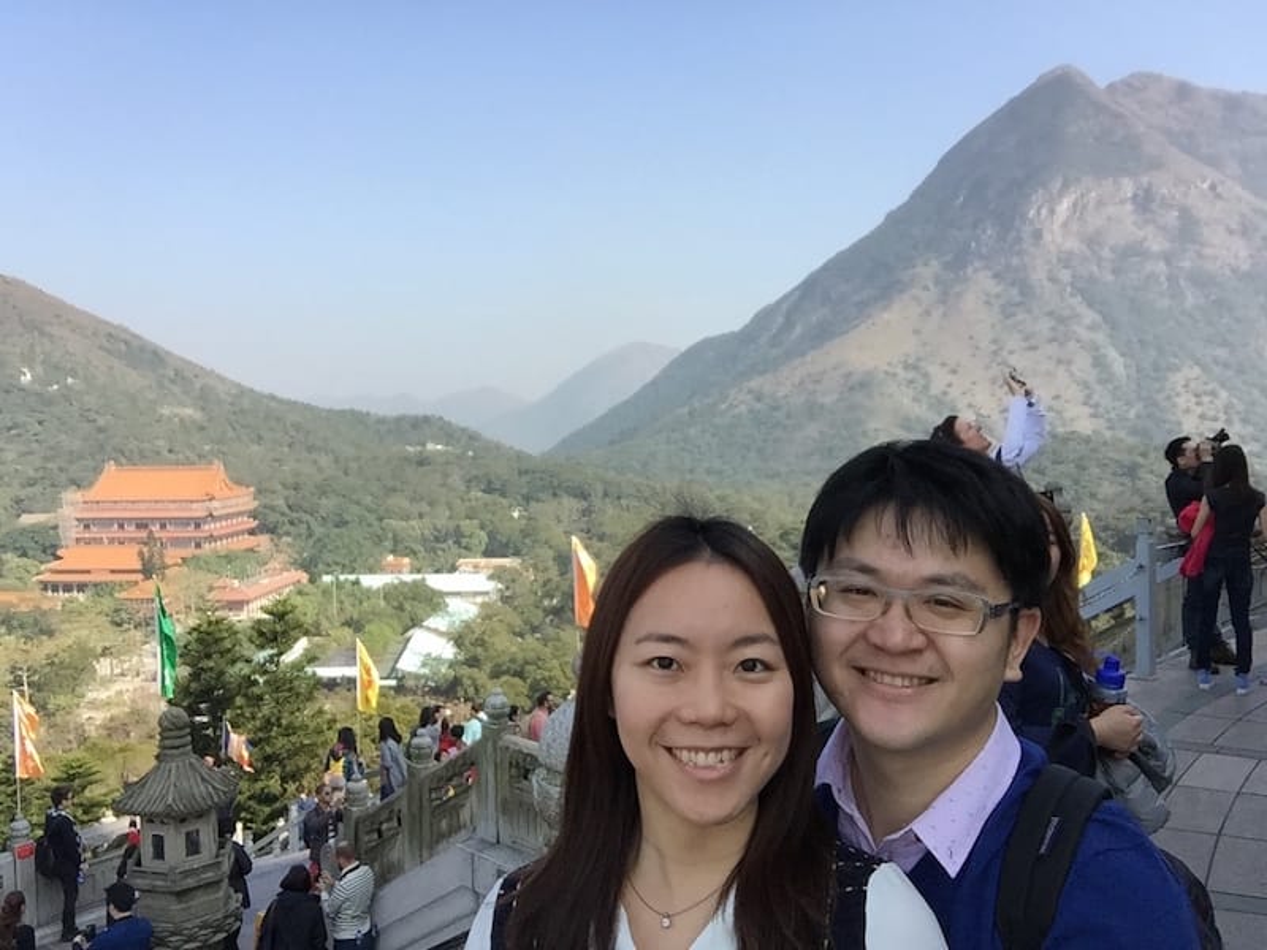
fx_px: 1135
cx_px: 634
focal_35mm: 31
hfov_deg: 58.4
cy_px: 475
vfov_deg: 45.4
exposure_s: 1/670
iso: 32
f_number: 2.2
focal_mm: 2.65
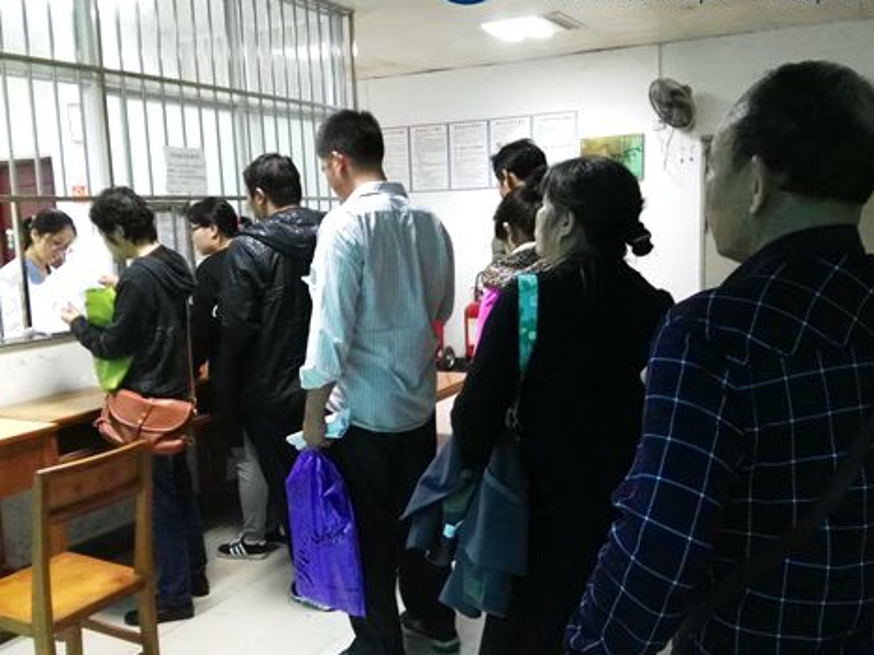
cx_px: 473
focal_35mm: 36
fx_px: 909
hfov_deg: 51.3
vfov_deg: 39.6
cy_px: 328
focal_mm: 2.96
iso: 461
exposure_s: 1/20
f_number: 2
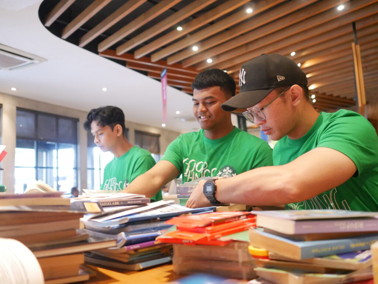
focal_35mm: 34
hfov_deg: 54.0
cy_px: 142
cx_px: 189
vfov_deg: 41.8
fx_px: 371
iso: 2500
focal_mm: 17
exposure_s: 1/125
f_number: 1.8
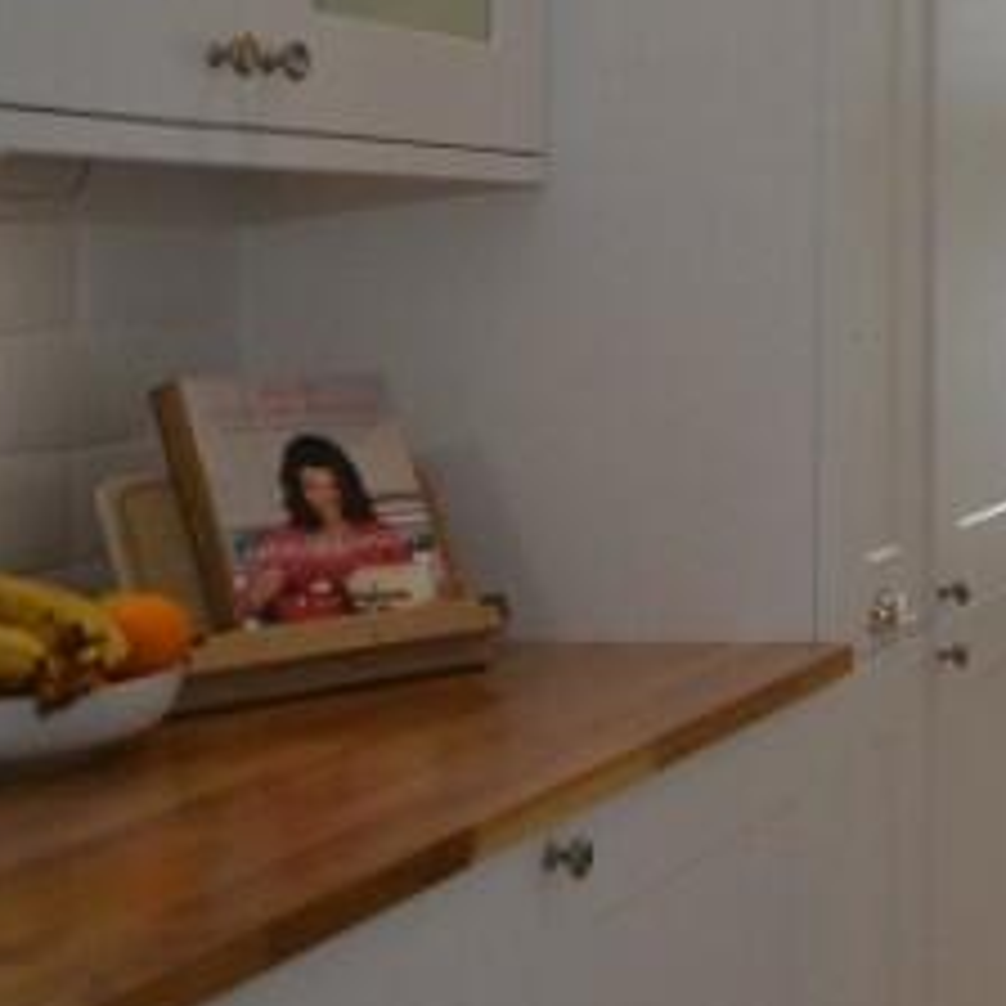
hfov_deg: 20.3
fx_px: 2302
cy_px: 200
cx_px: 1599
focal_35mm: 70
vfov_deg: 24.3
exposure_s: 1/100
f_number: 5
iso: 400
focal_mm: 12
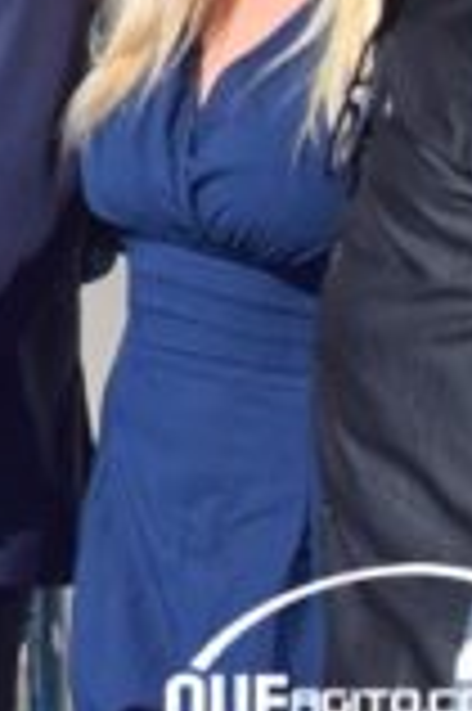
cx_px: -1047
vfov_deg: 15.3
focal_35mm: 127
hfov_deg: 8.6
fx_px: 2503
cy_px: -259
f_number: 13
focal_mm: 18
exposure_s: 1/200
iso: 100
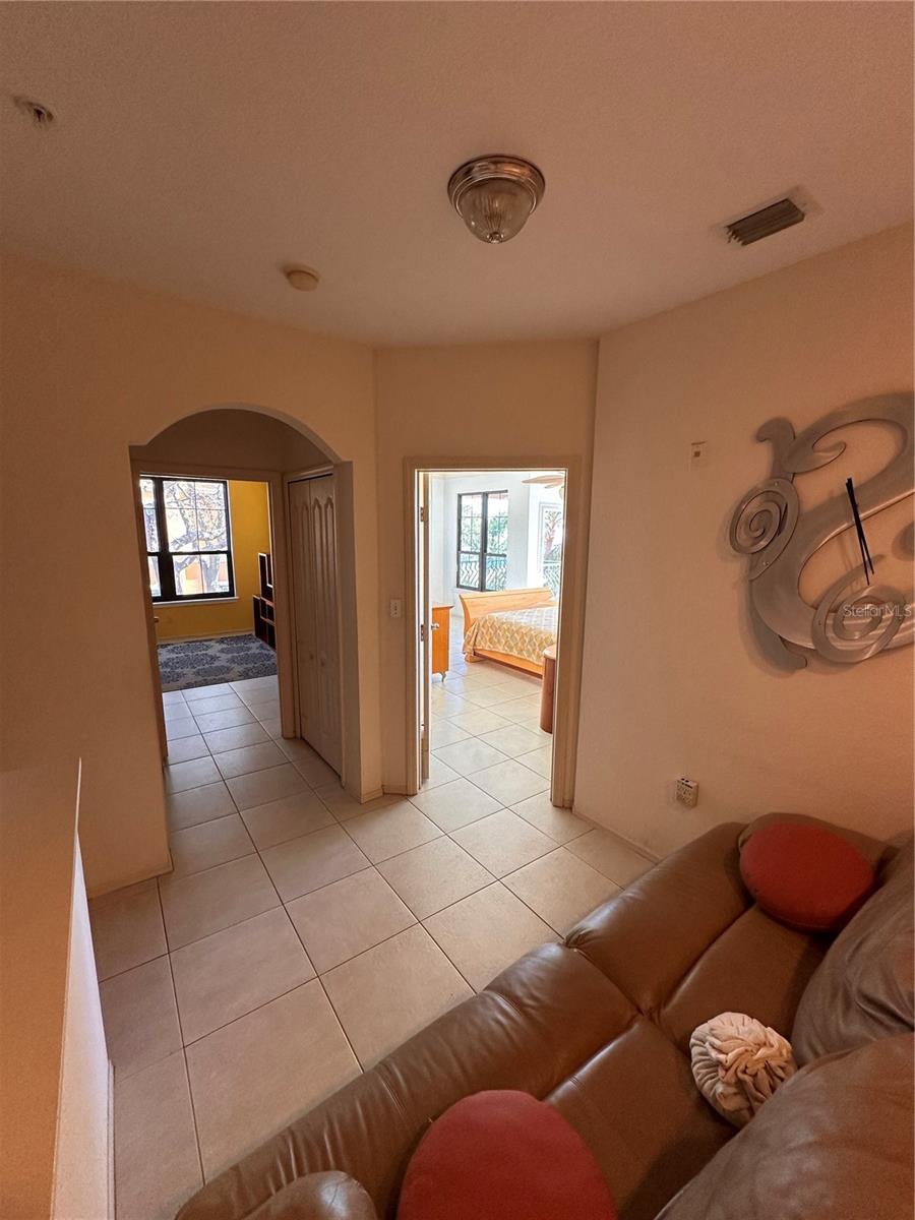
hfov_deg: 85.7
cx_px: 458
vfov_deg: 102.1
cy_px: 610
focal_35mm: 14
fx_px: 493
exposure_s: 1/120
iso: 200
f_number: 2.2
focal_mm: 2.22
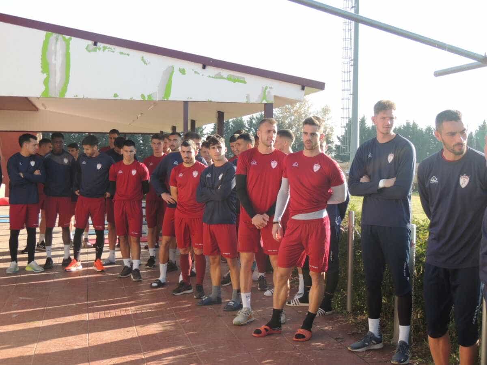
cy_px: 182
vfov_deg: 30.9
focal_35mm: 47
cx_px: 244
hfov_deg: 40.4
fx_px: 661
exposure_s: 1/250
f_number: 3.5
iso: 100
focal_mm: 8.3
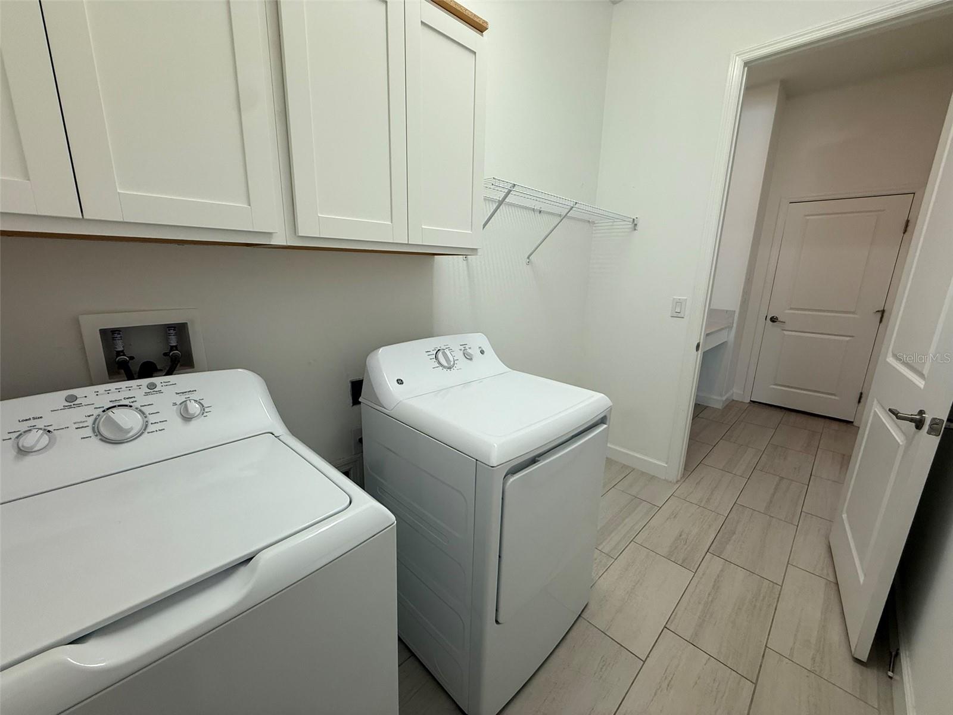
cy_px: 358
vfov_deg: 85.7
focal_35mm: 14
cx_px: 476
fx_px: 385
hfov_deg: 102.1
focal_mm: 2.22
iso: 125
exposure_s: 1/120
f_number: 2.2
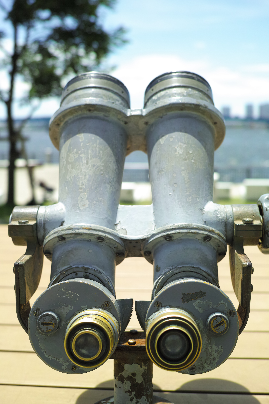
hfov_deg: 29.9
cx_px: 134
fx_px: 504
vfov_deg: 43.6
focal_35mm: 45
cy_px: 202
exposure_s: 1/640
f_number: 4
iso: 100
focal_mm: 30
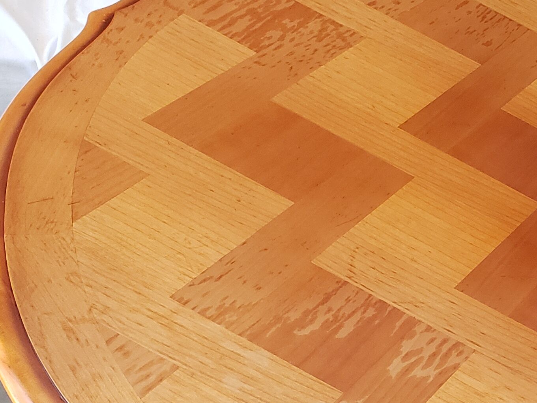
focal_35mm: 77
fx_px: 1195
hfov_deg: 22.4
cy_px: 401
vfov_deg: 18.6
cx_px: 720
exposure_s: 1/60
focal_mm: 4.3
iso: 250
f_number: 2.4
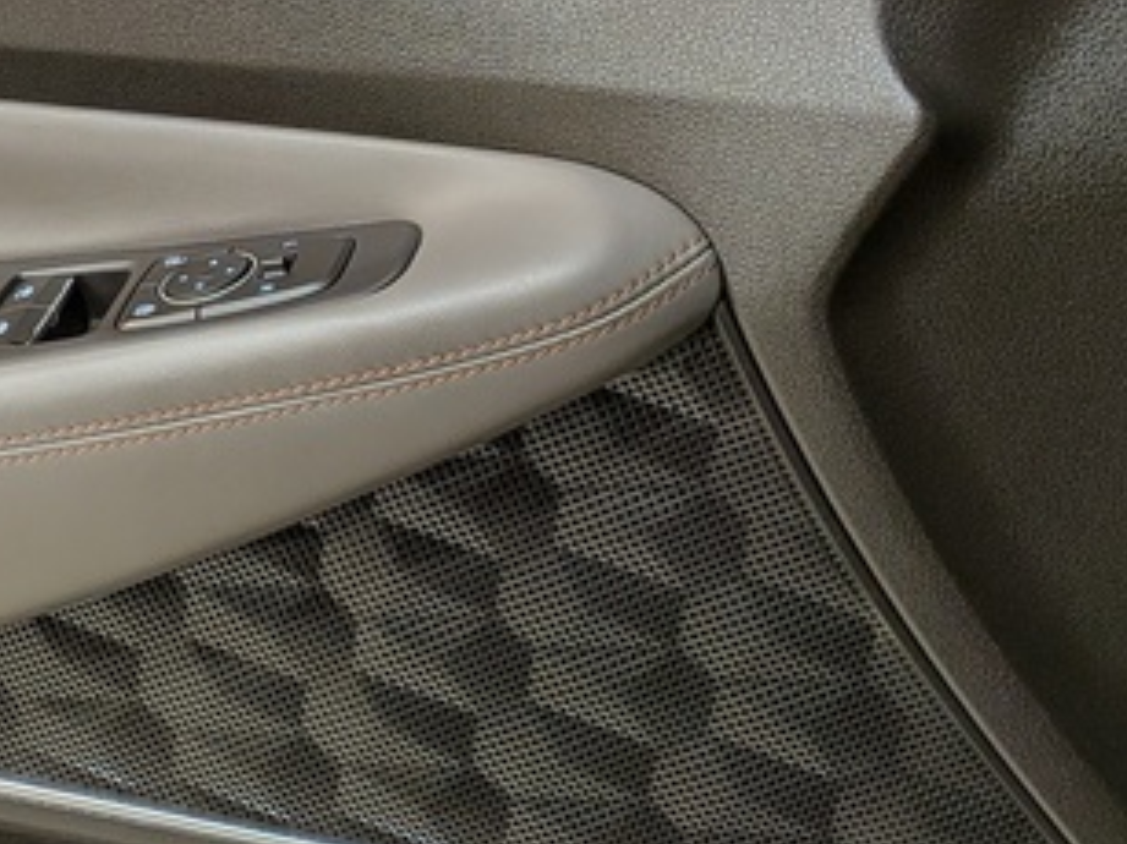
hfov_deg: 23.5
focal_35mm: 80
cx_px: 33
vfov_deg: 18.3
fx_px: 2604
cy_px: 631
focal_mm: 4.53
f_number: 1.7
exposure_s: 1/50
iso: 55
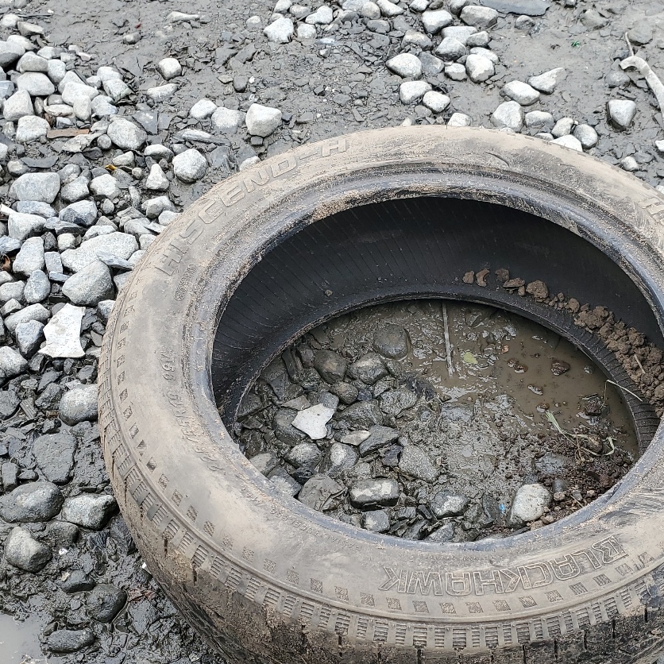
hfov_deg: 38.0
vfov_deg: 38.0
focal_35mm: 44
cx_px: 426
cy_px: 434
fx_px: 955
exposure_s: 1/667
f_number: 1.5
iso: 50
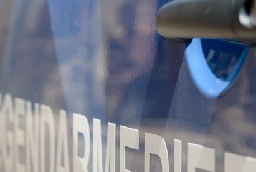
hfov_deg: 12.1
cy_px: 168
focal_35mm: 170
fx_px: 1210
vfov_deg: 8.1
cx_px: 111
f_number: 5
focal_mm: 70
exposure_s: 1/500
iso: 160
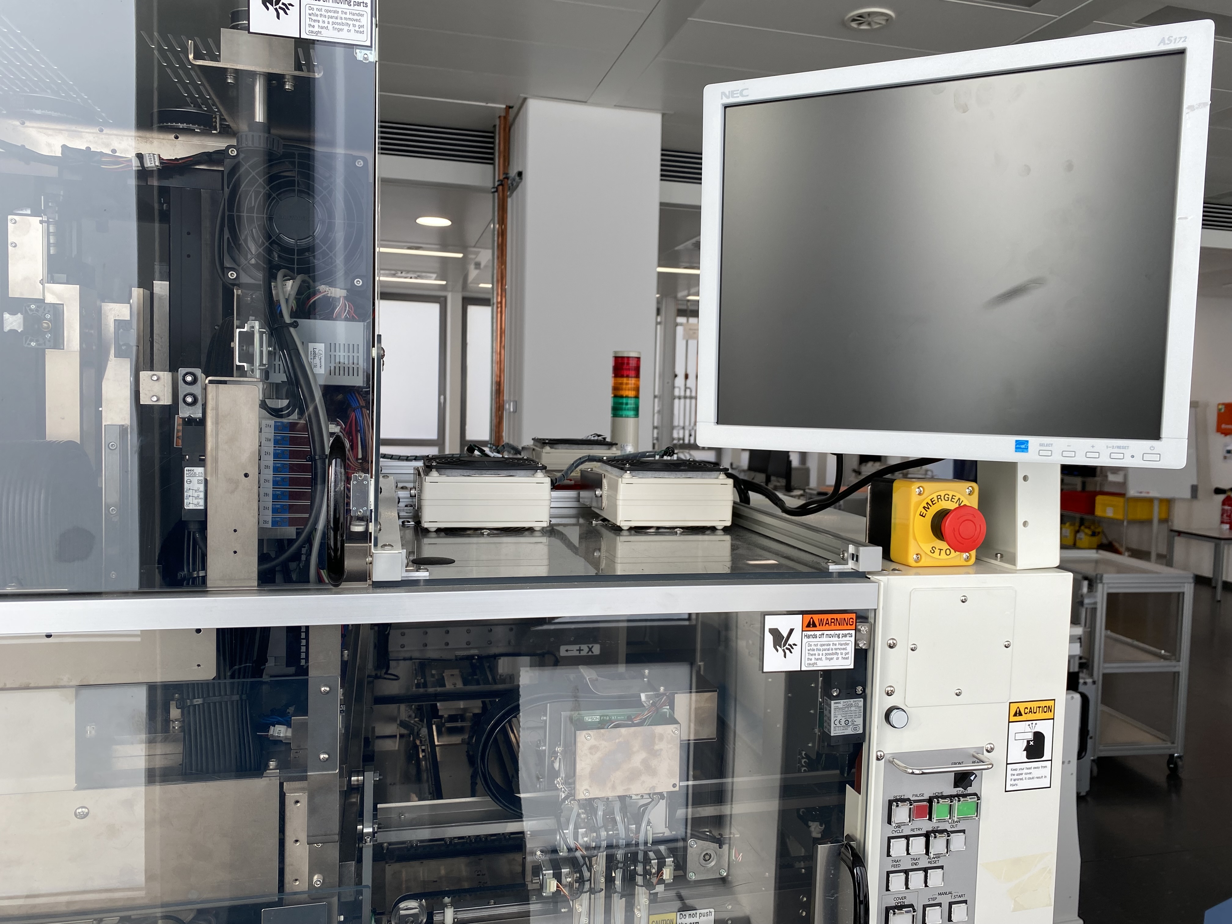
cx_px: 616
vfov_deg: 53.1
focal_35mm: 26
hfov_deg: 67.3
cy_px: 462
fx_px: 925
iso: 32
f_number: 1.8
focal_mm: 4.25
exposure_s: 1/182
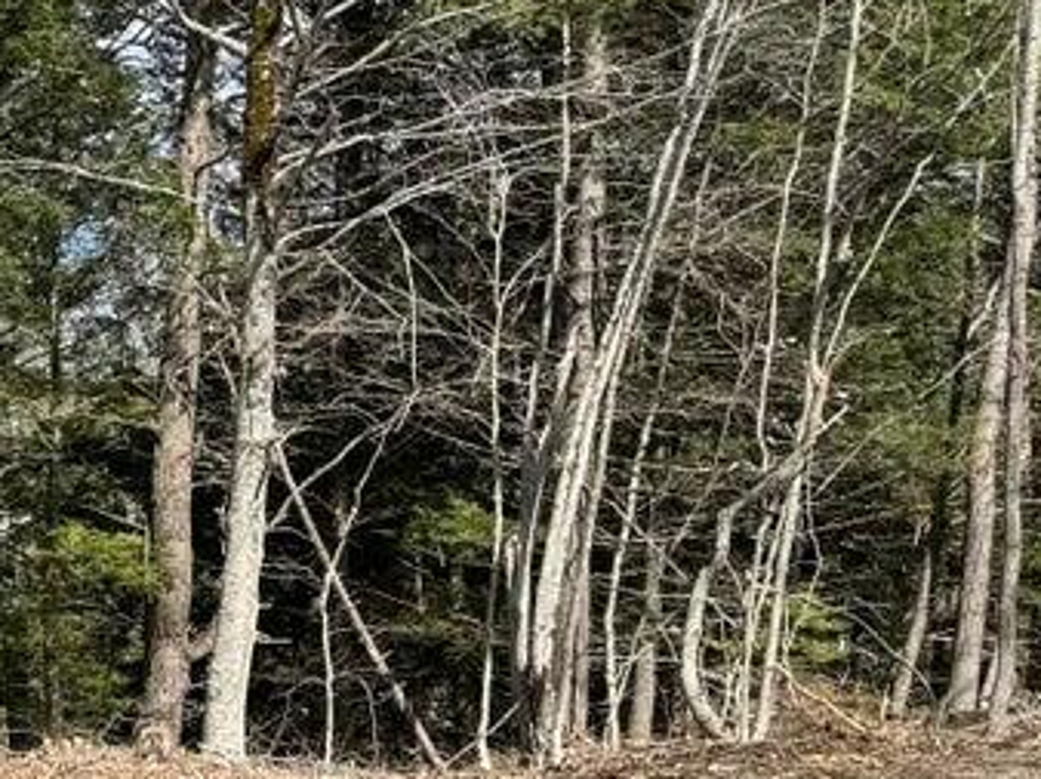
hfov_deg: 16.0
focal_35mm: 97
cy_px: 551
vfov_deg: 15.2
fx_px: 2915
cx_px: -1006
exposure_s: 1/2174
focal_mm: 6.76
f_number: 1.78
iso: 80
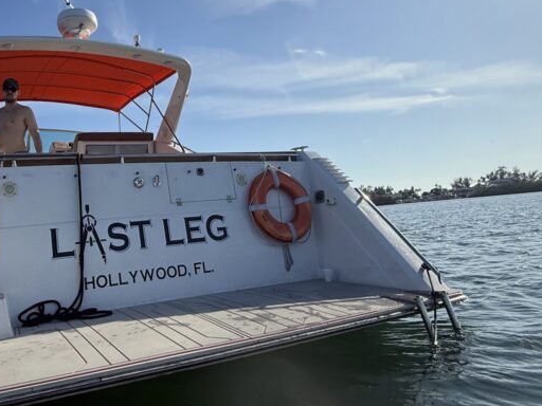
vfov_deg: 49.1
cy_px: 144
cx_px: 142
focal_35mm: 28
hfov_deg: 60.3
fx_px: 438
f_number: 2.2
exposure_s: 1/3891
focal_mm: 2.22
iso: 50
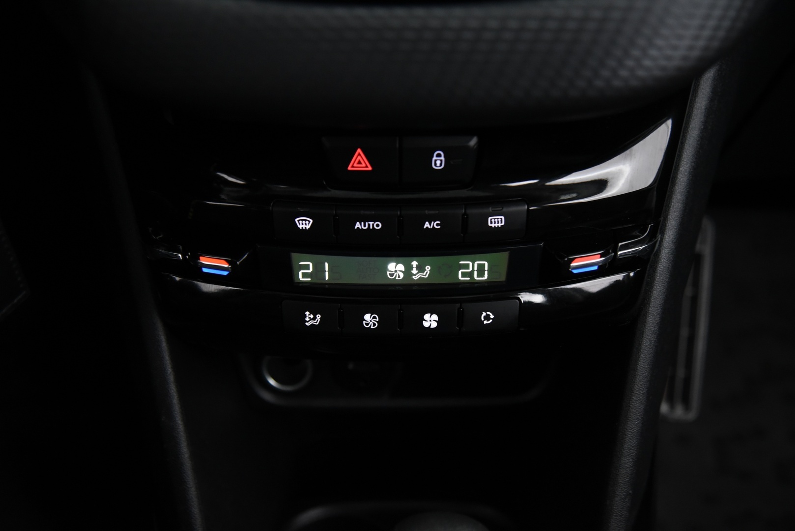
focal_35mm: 48
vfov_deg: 28.1
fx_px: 1060
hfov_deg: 41.1
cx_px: 398
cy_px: 266
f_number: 4
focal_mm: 48
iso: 4000
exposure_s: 1/20
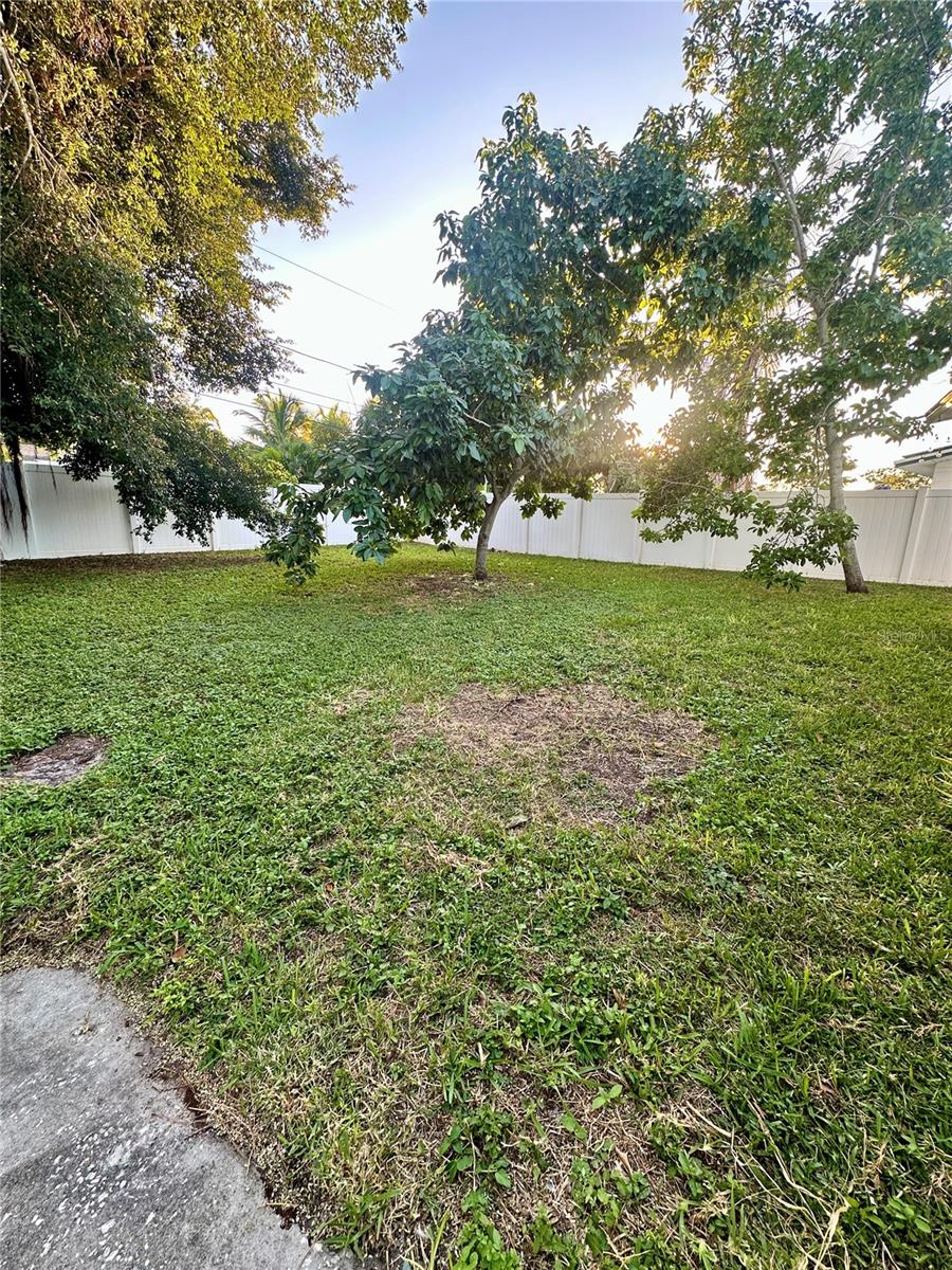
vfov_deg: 102.1
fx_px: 513
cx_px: 476
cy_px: 635
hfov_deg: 85.7
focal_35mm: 14
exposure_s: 1/99
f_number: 2.2
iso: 50
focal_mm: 2.22
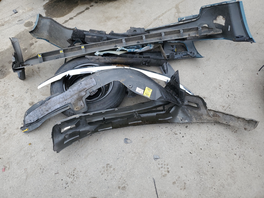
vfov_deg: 53.1
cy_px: 99
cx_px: 132
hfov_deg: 67.3
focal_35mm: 26
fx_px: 198
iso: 50
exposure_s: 1/588
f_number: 1.5
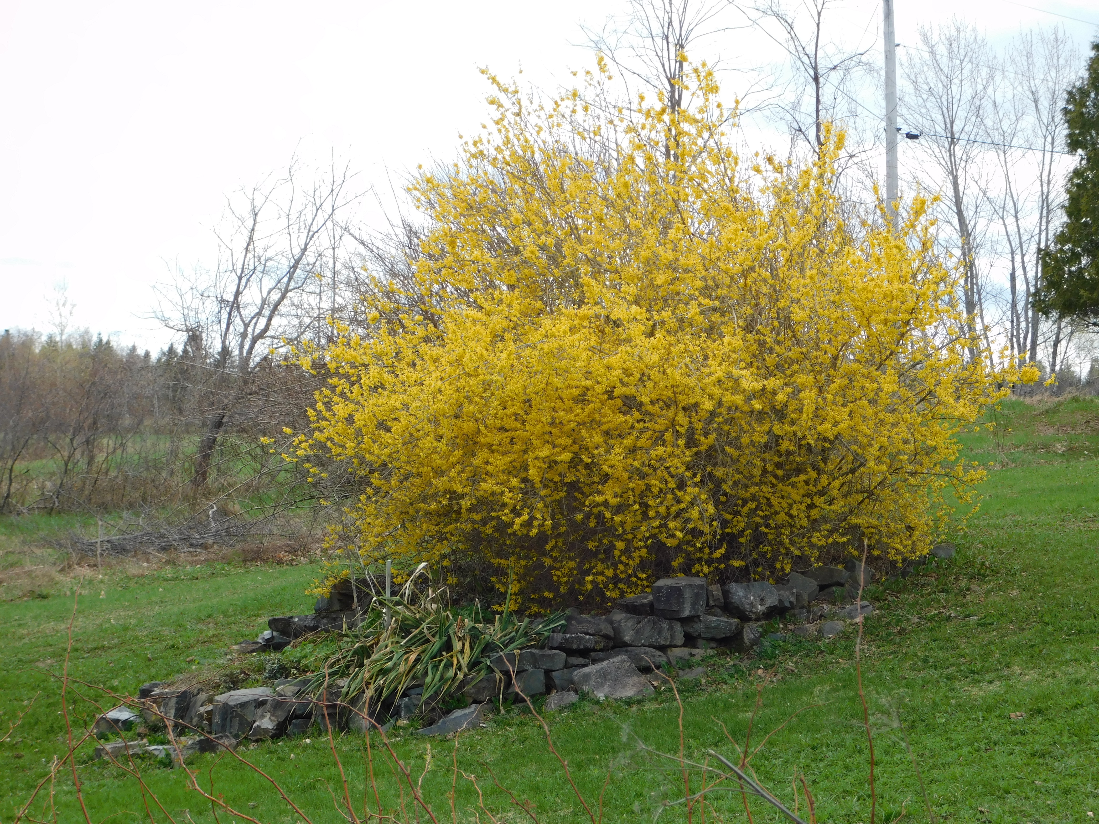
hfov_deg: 17.1
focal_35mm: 115
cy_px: 412
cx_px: 550
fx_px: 3651
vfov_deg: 12.9
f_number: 4.8
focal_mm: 20.3
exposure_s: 1/320
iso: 125
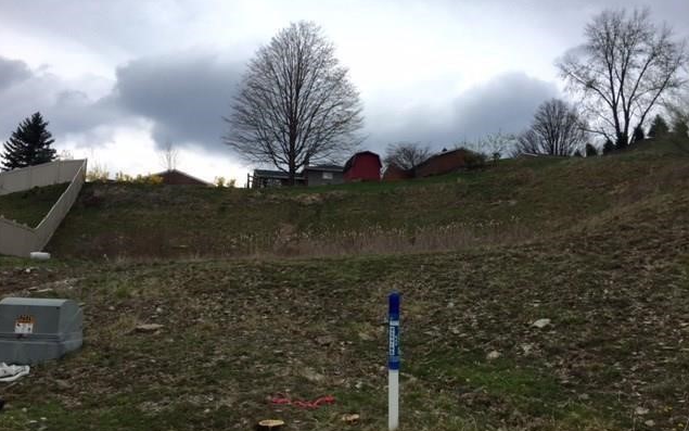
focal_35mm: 31
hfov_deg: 61.2
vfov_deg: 40.6
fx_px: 582
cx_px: 343
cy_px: 202
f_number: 2.2
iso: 32
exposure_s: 1/1721
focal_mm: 4.15
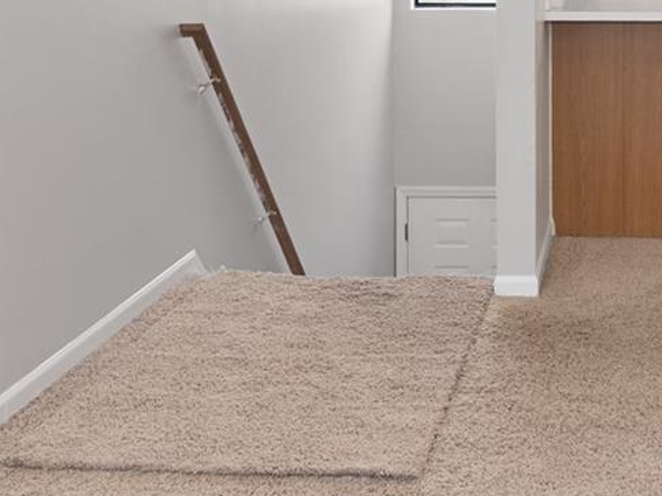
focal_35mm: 122
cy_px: -63
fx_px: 2333
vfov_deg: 11.9
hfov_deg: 15.9
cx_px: 655
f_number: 9
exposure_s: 1/3
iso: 320
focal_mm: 30
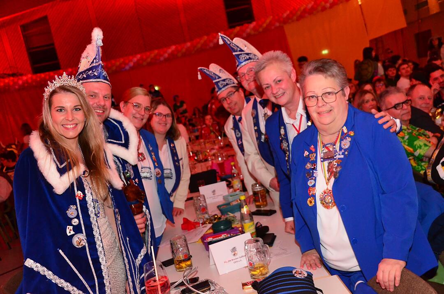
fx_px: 499
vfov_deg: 32.9
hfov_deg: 48.0
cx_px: 222
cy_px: 147
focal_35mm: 40
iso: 3200
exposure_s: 1/25
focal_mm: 27
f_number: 5.6
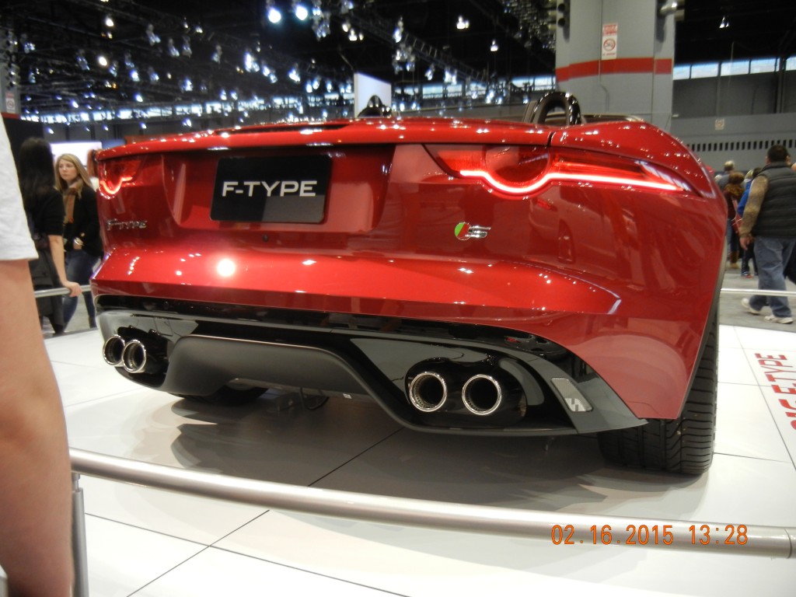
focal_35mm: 30
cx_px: 398
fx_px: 690
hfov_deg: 60.0
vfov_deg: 46.8
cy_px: 298
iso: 348
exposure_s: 1/60
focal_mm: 5.4
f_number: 3.5
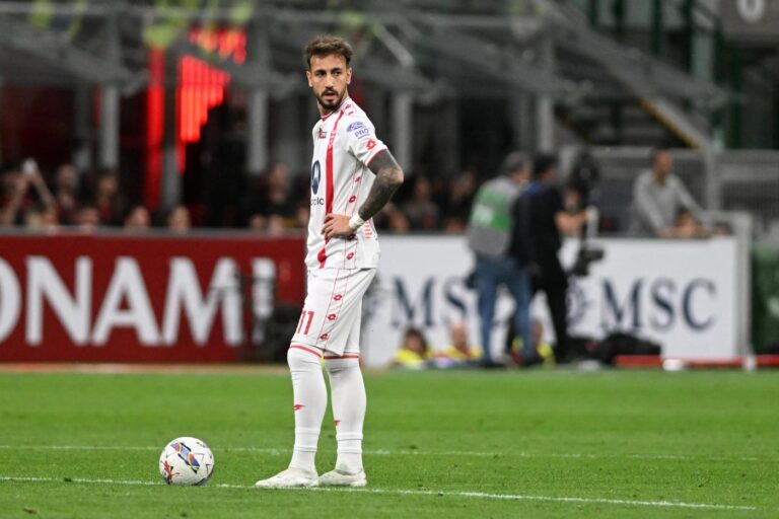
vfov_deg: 3.1
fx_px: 9737
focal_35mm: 450
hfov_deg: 4.6
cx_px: 390
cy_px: 260
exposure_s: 1/2000
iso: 2500
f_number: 2.8
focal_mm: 300
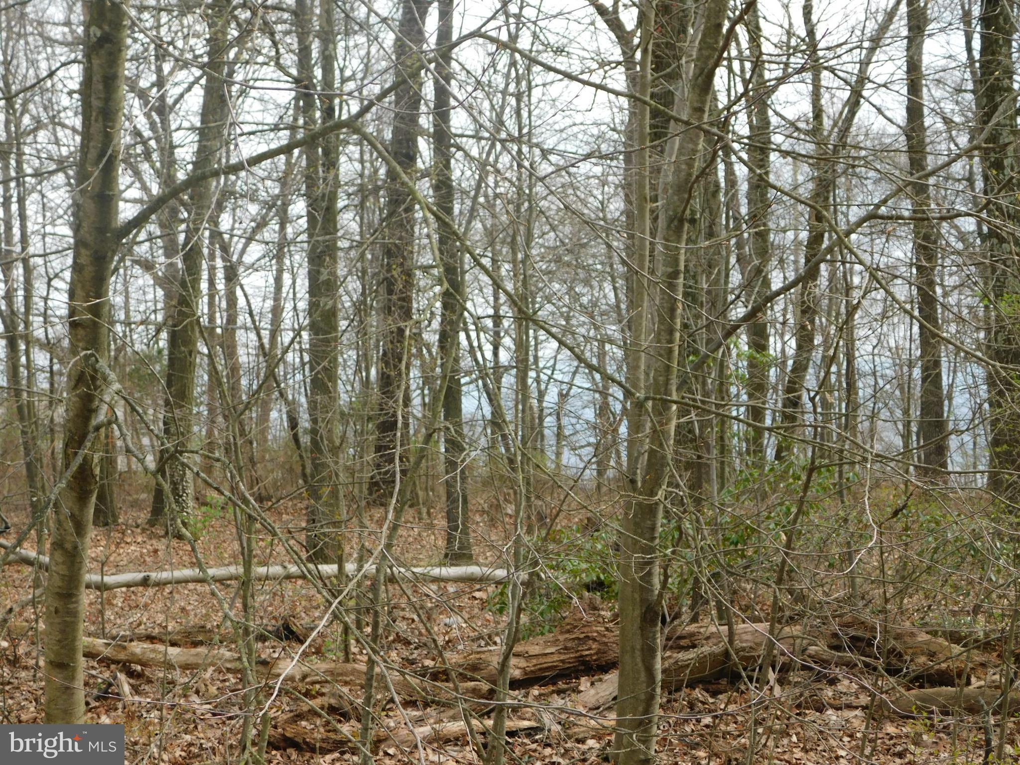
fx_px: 1945
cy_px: 382
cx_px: 510
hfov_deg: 29.4
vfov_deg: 22.3
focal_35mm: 66
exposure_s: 1/200
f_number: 4.2
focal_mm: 11.7
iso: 125
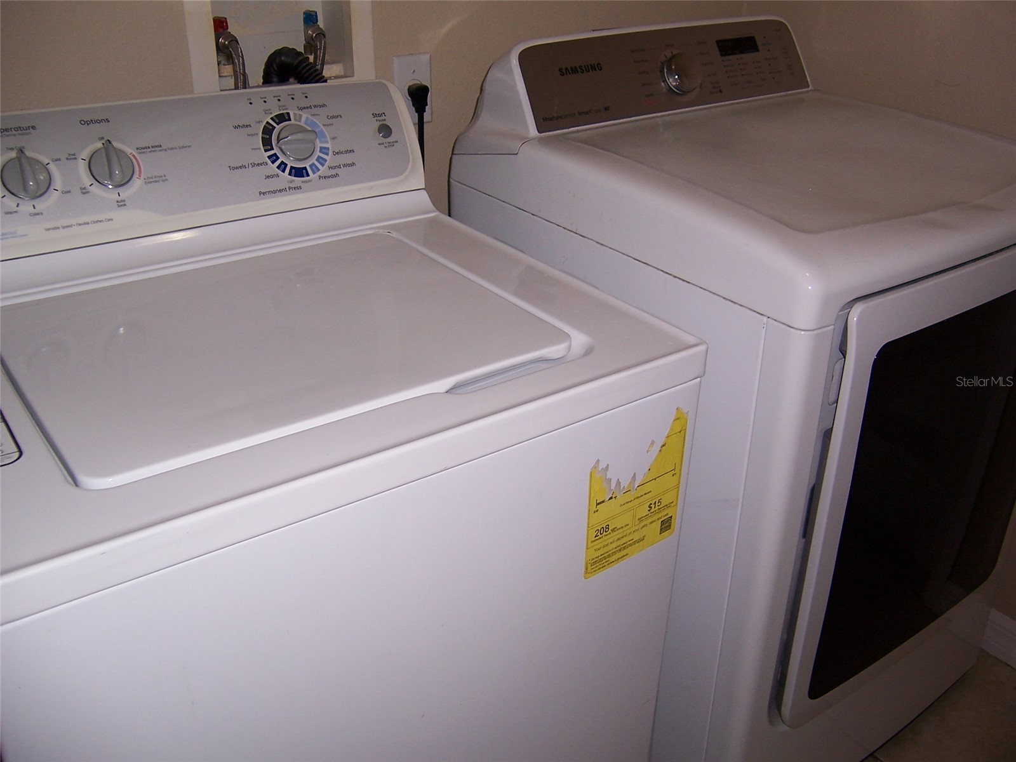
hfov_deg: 55.4
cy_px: 381
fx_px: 969
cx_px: 508
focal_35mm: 33
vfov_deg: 42.9
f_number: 2.8
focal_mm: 5.5
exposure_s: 1/60
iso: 80
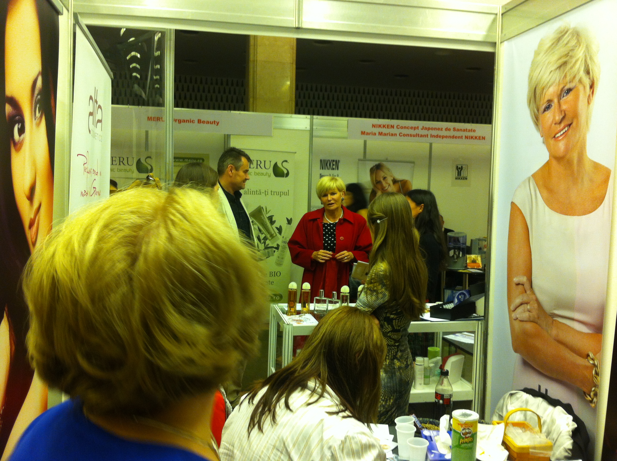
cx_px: 308
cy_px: 230
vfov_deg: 40.6
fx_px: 623
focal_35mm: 35
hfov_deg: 52.7
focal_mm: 3.85
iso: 125
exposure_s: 1/15
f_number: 2.8
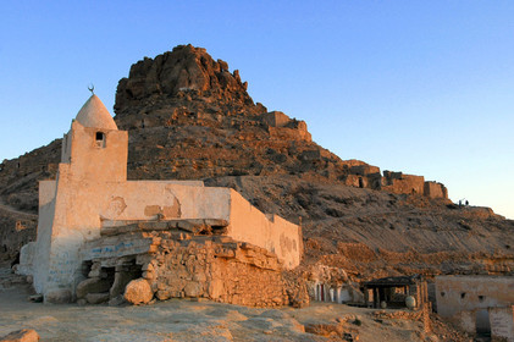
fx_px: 535
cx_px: 257
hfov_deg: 51.3
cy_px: 171
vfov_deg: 35.4
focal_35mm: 38
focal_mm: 25
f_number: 5
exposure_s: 1/100
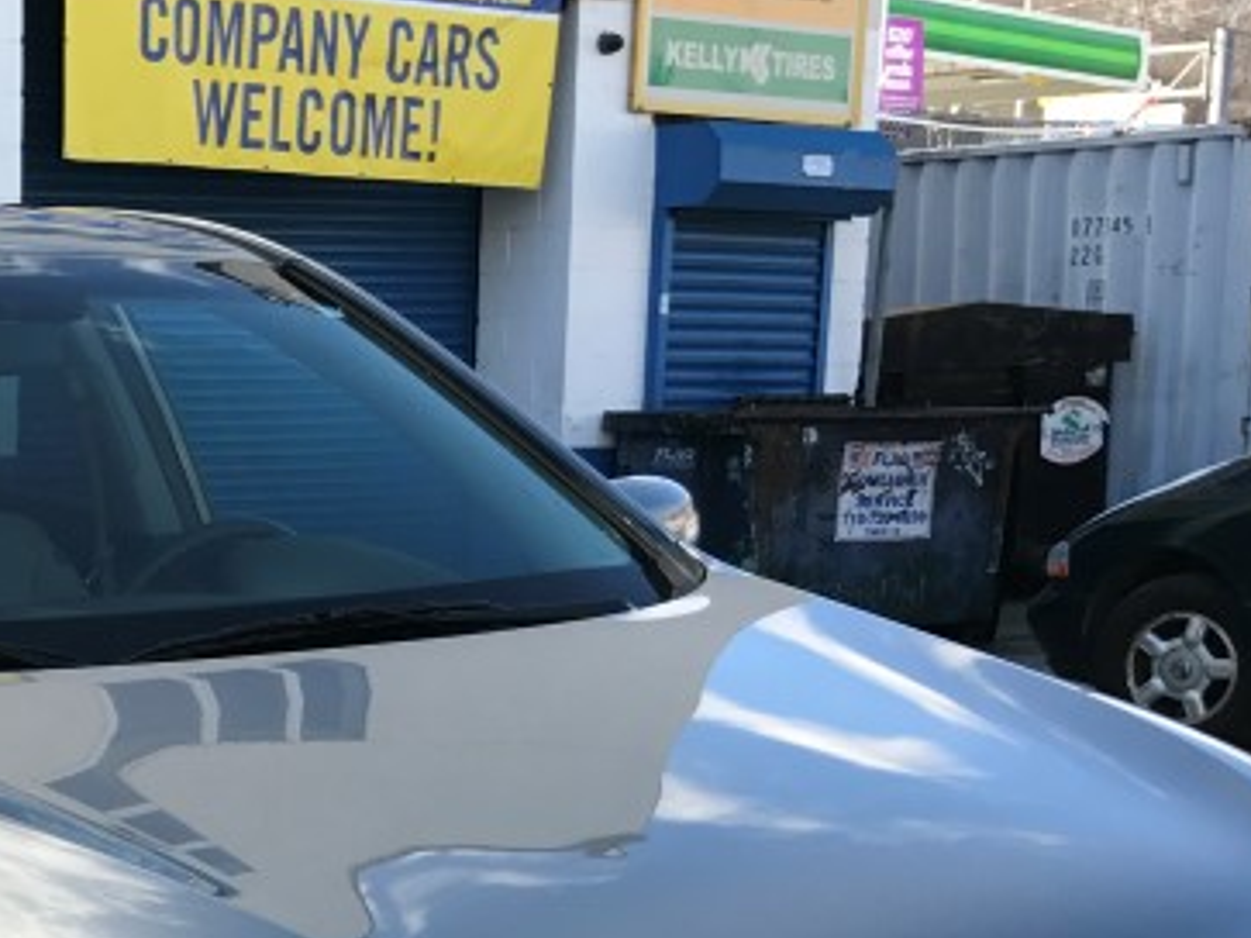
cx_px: 21
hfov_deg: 23.7
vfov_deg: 18.0
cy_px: 1021
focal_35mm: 79
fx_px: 2854
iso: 20
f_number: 1.8
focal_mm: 3.99
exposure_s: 1/441
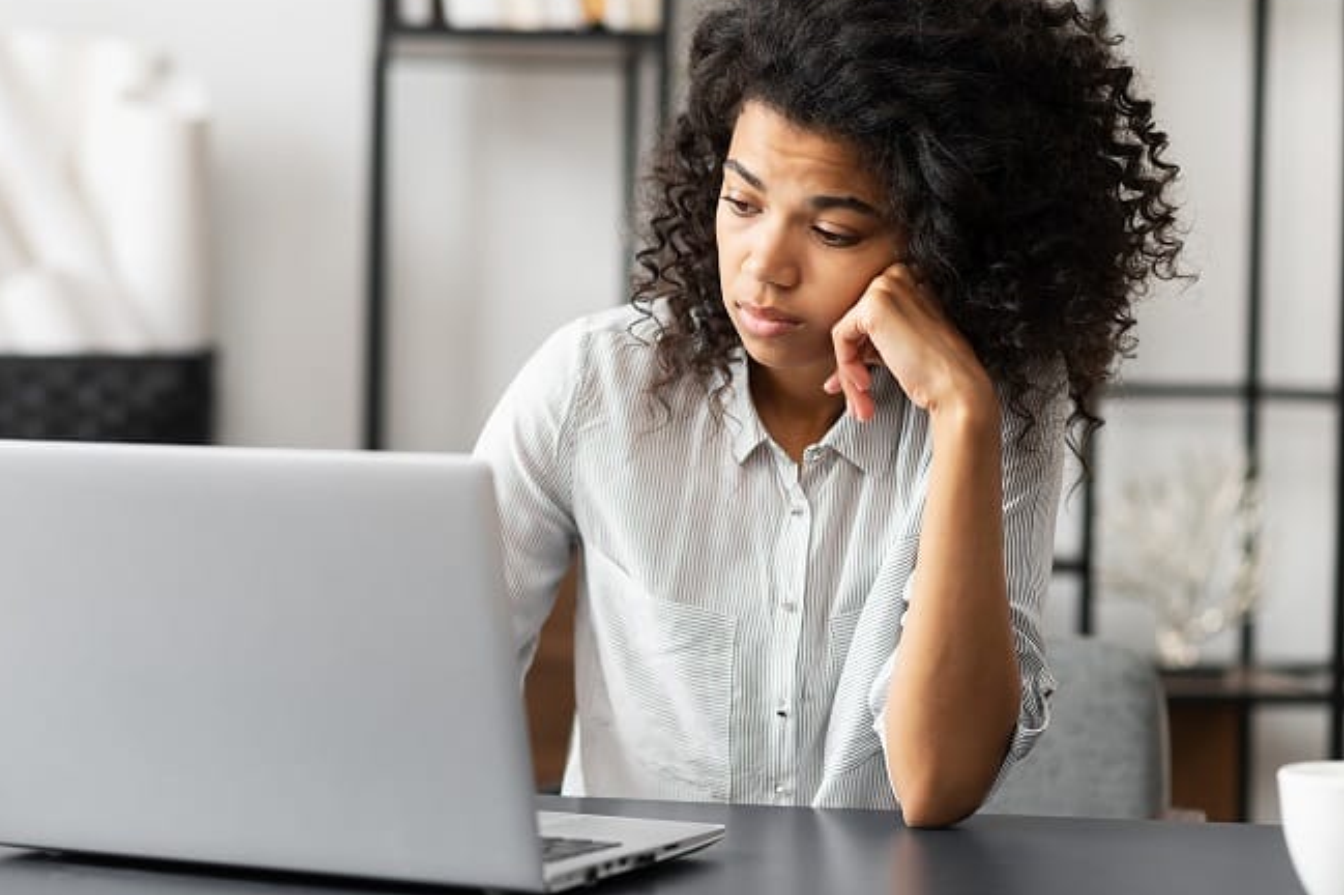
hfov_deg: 20.6
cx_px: 563
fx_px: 3694
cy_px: 424
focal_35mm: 99
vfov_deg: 13.8
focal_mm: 85
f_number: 2.5
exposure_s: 1/200
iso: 360
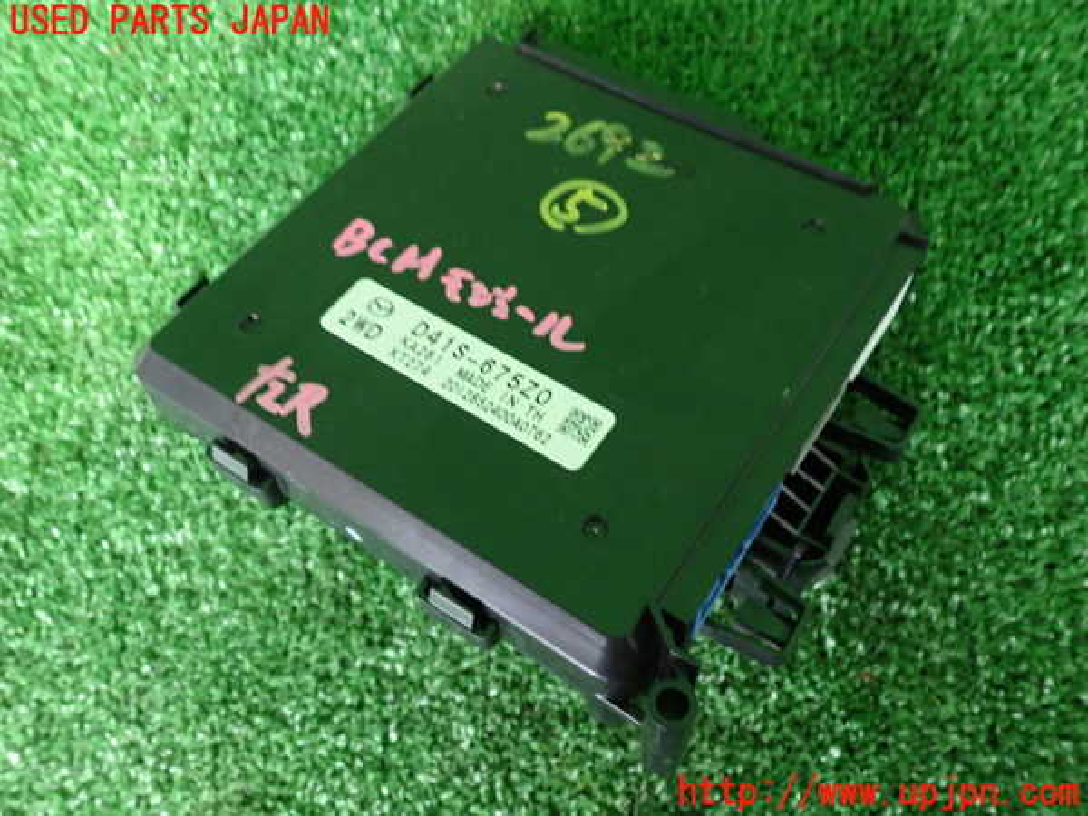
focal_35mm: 30
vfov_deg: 46.8
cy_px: 408
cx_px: 544
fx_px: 943
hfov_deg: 60.0
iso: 800
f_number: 2.3
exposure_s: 1/30
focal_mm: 5.4
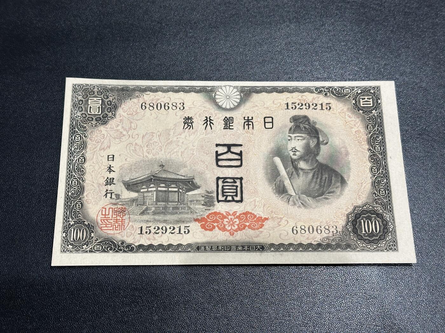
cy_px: 166
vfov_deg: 30.3
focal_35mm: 48
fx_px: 617
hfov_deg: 39.7
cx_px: 222
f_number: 1.78
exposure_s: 1/50
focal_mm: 6.86
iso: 125
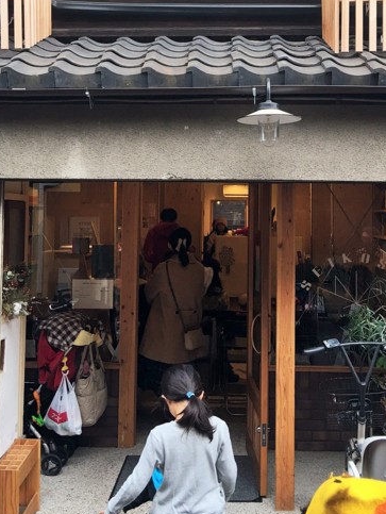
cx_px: 222
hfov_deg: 30.3
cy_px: 187
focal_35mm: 48
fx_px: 713
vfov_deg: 39.3
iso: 25
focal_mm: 4.15
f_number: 2.2
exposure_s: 1/40
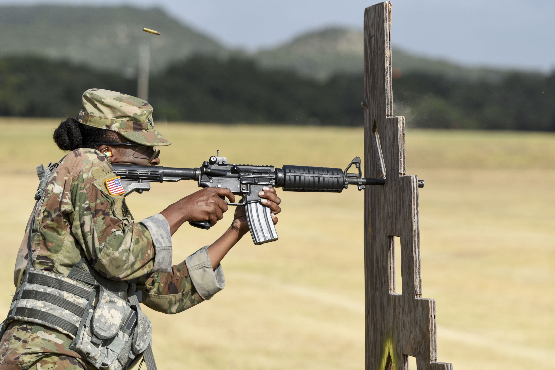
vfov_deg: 7.4
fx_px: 2852
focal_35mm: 185
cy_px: 185
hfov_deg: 11.1
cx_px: 278
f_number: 5.6
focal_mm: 185
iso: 250
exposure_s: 1/1250
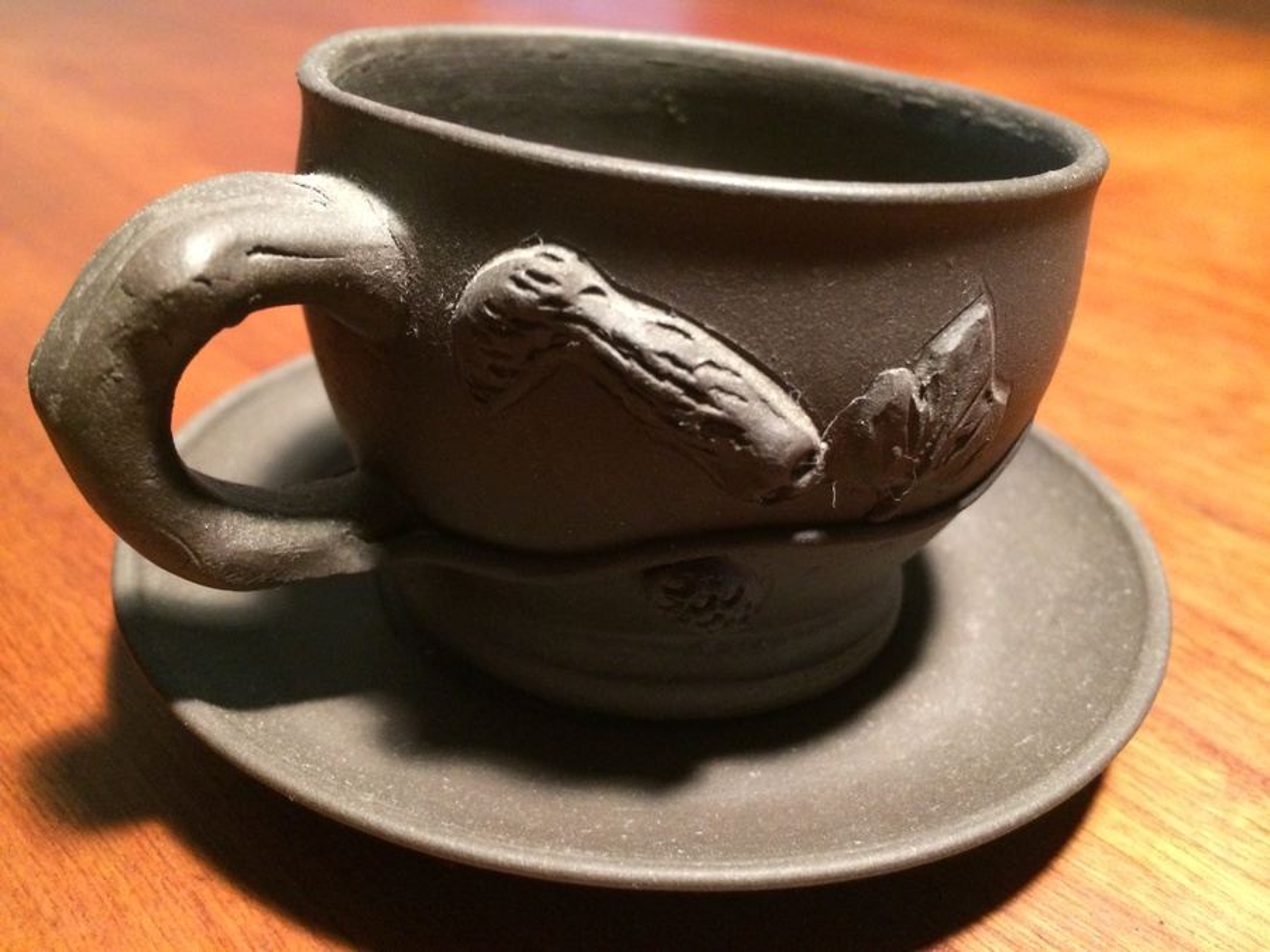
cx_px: 635
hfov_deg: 60.0
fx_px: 1101
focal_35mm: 30
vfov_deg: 46.8
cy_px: 476
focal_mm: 4.12
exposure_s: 1/15
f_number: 2.2
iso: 500
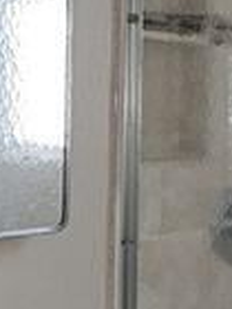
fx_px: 1126
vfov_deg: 15.6
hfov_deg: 10.7
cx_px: 479
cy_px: 135
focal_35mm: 126
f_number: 1.8
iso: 80
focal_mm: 5.4
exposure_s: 1/60
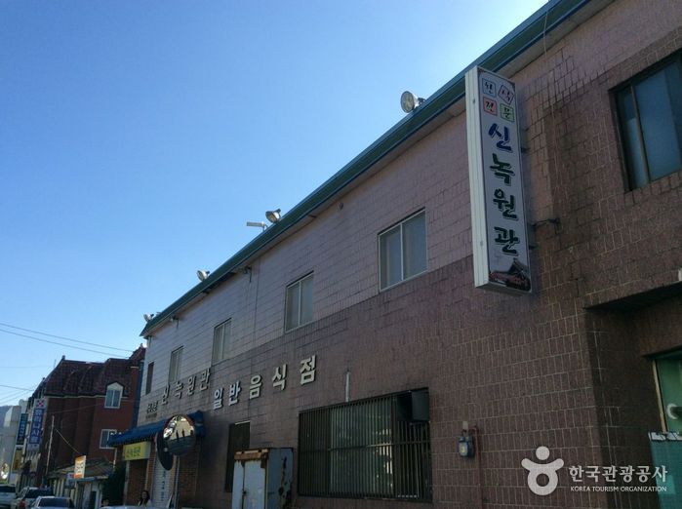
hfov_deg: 55.4
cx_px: 341
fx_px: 649
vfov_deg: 42.8
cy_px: 254
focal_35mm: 33
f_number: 2.4
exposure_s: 1/1021
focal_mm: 3.3
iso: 32
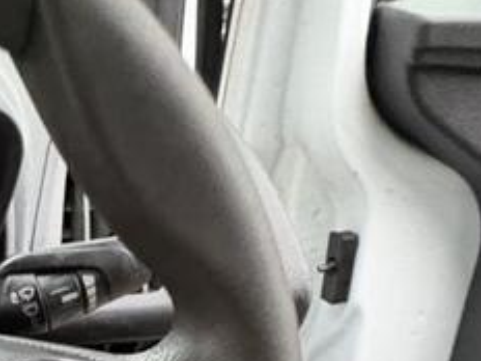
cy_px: 490
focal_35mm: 54
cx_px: -187
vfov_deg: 23.4
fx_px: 750
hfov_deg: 27.7
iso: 800
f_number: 2.2
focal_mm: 2.22
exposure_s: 1/40
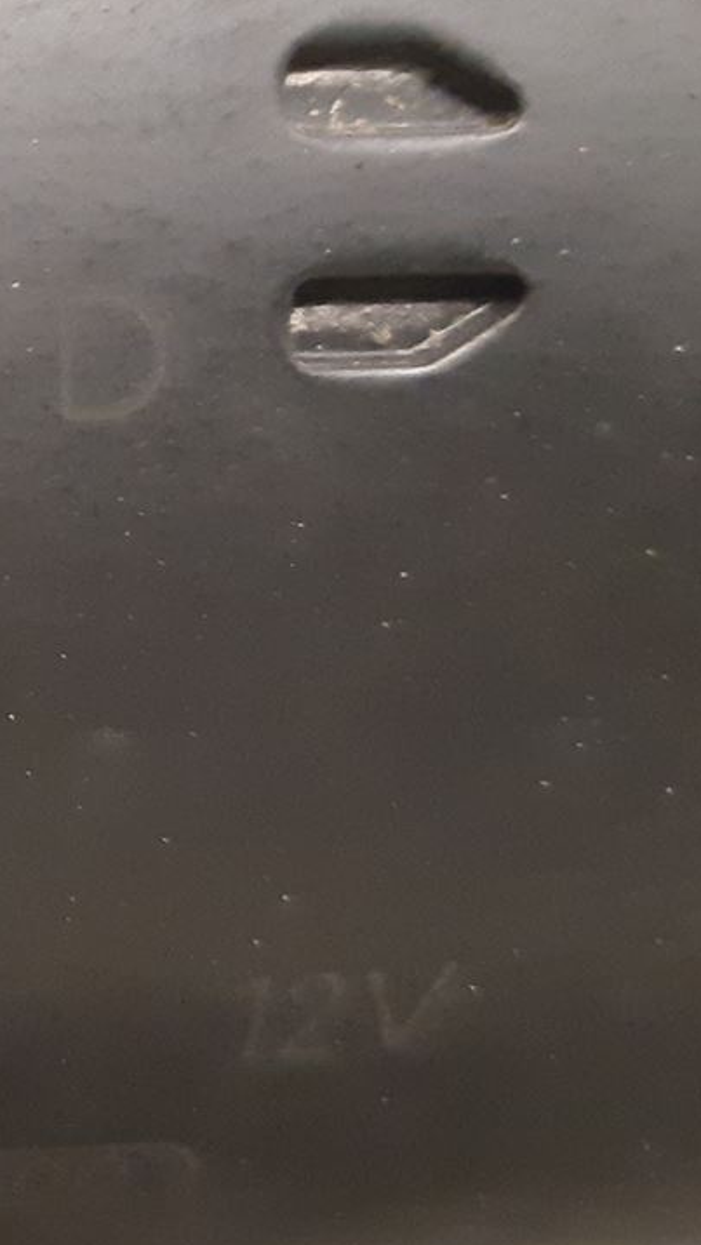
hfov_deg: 13.3
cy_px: 350
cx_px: -600
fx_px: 2675
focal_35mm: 81
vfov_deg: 26.0
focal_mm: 3.93
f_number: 1.7
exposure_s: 1/25
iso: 400
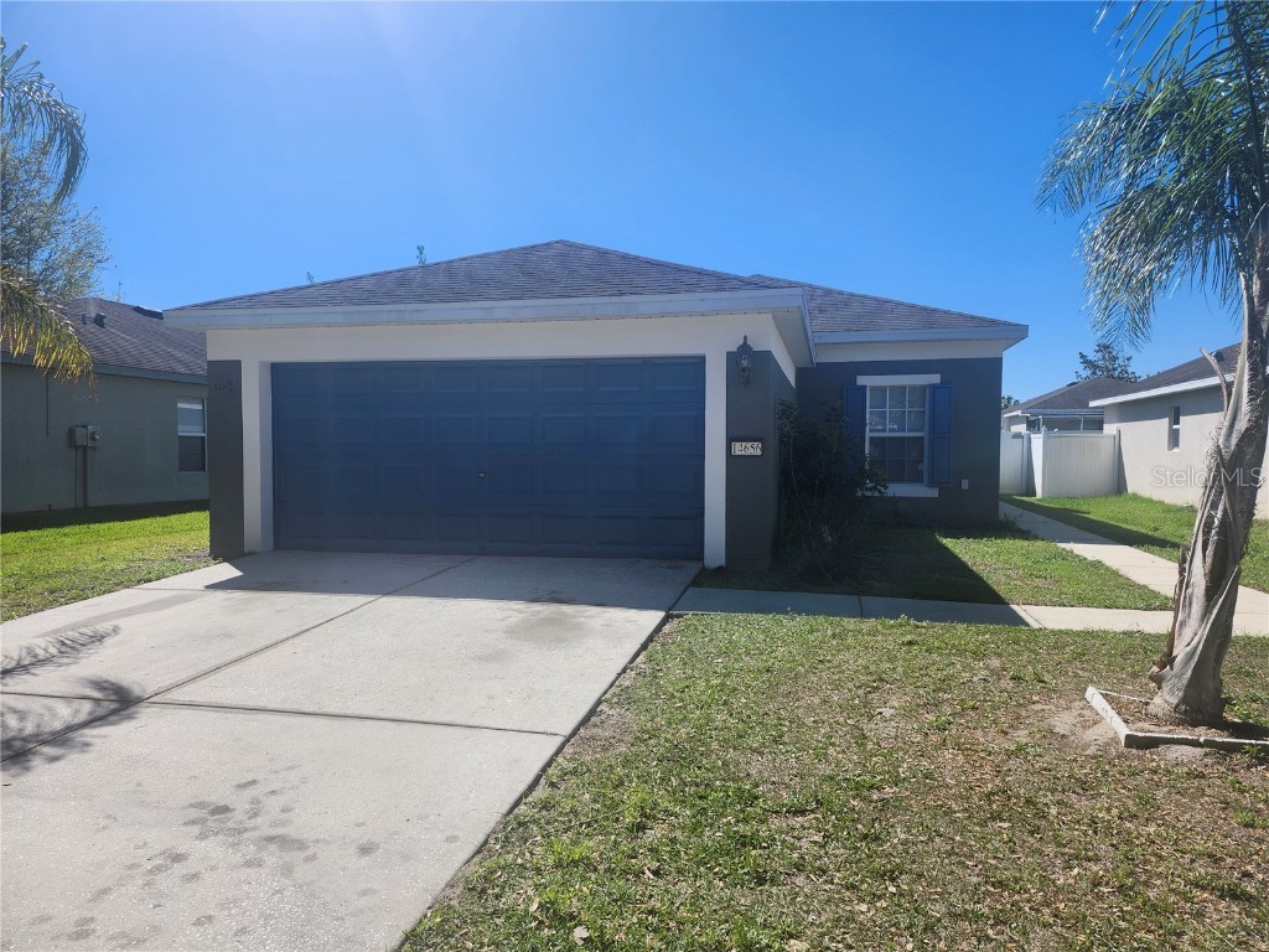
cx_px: 634
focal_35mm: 23
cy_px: 476
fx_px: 843
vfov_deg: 58.9
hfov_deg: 73.9
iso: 25
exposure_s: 1/1700
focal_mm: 5.54
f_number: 1.8
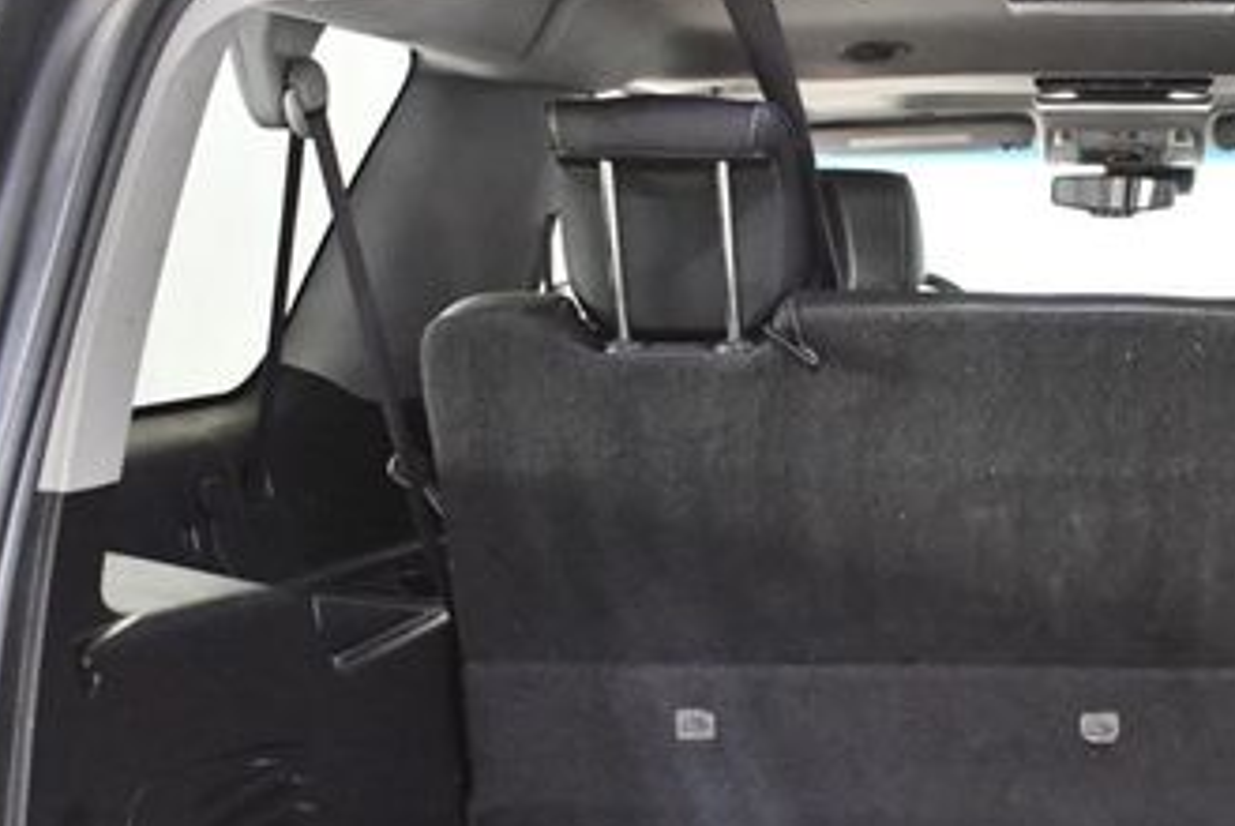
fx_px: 2403
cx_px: 1085
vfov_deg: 19.3
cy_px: 691
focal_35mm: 70
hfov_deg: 27.9
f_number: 3.5
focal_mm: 18
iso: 5000
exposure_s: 1/60
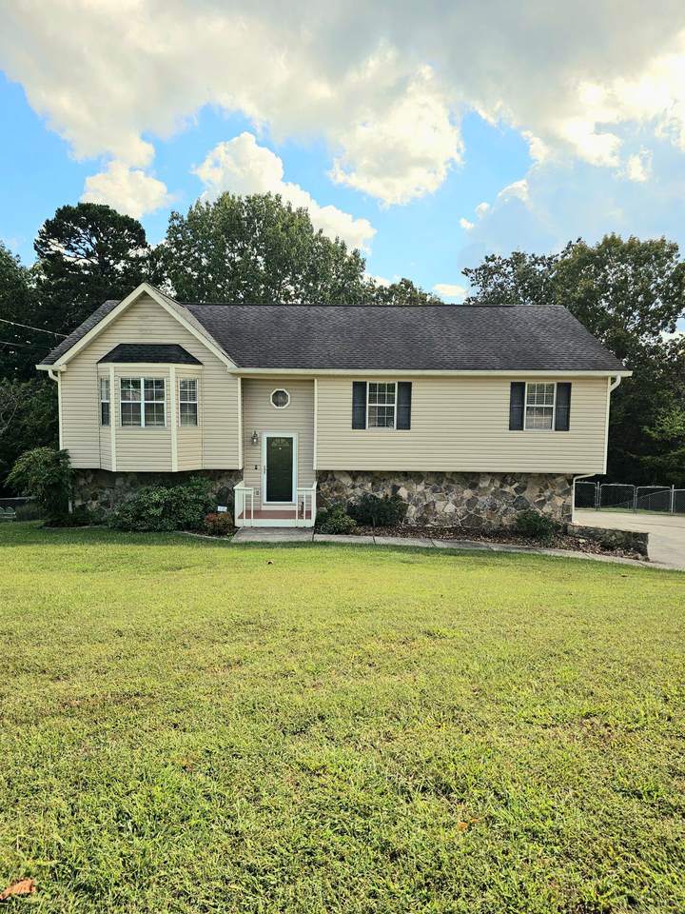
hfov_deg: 58.9
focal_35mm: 23
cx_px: 342
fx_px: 607
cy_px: 457
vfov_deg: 73.9
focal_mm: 6.3
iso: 10
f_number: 1.7
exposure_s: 1/909
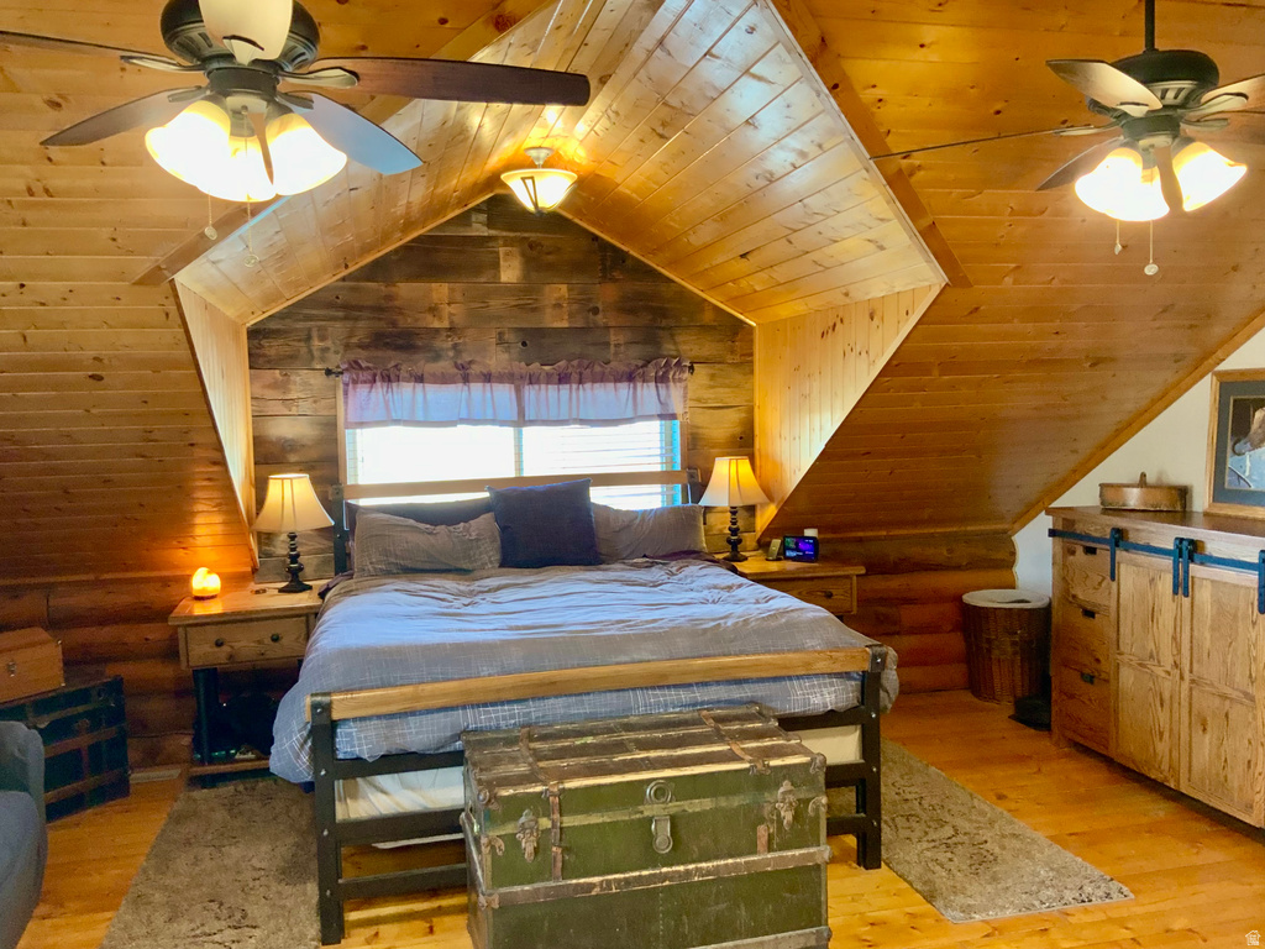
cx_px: 632
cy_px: 474
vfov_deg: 48.2
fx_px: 1060
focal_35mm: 29
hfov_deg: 61.7
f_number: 1.8
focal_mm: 3
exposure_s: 1/60
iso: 200
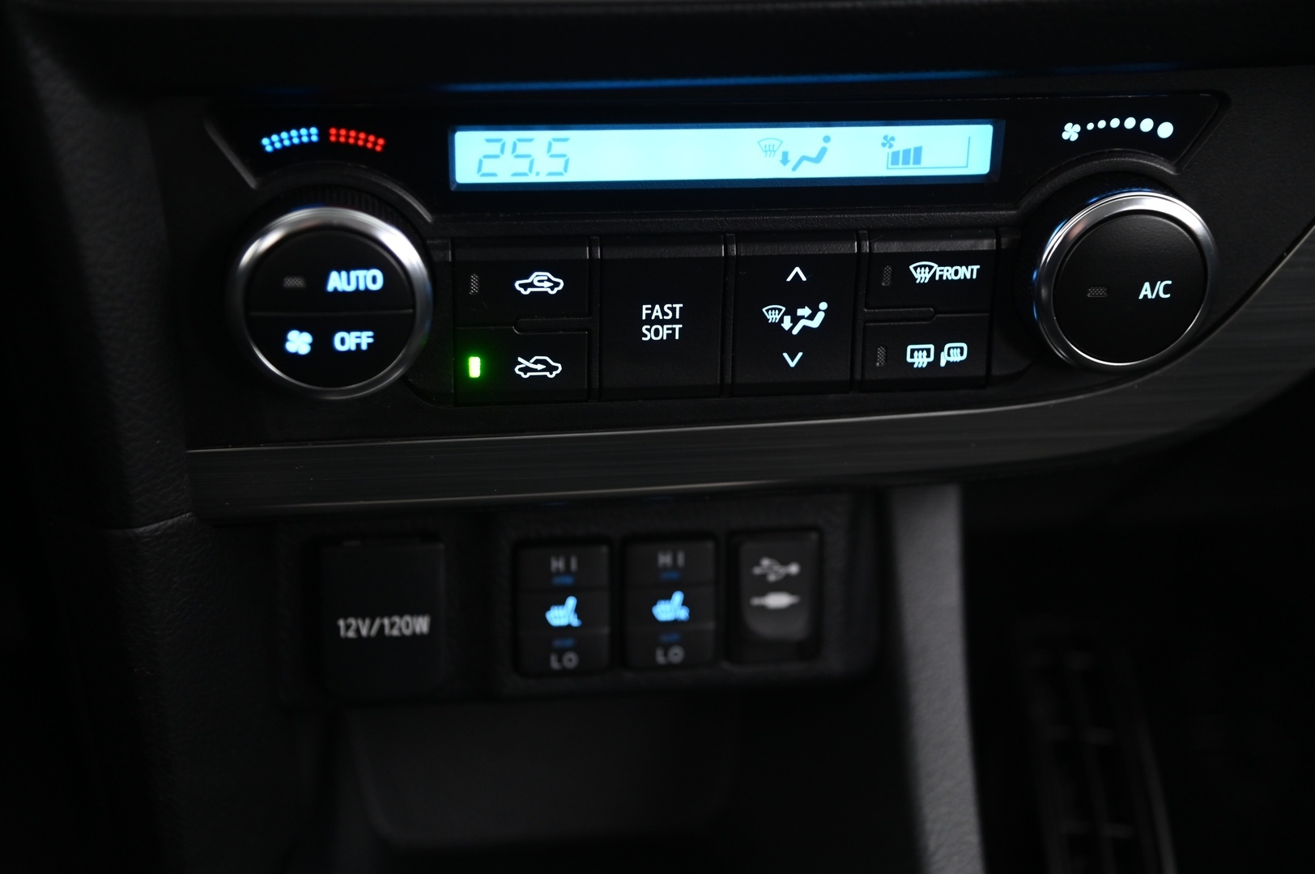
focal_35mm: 62
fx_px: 2263
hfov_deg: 32.4
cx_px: 658
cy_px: 437
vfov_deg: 21.9
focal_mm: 62
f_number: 4
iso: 2000
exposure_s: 1/10
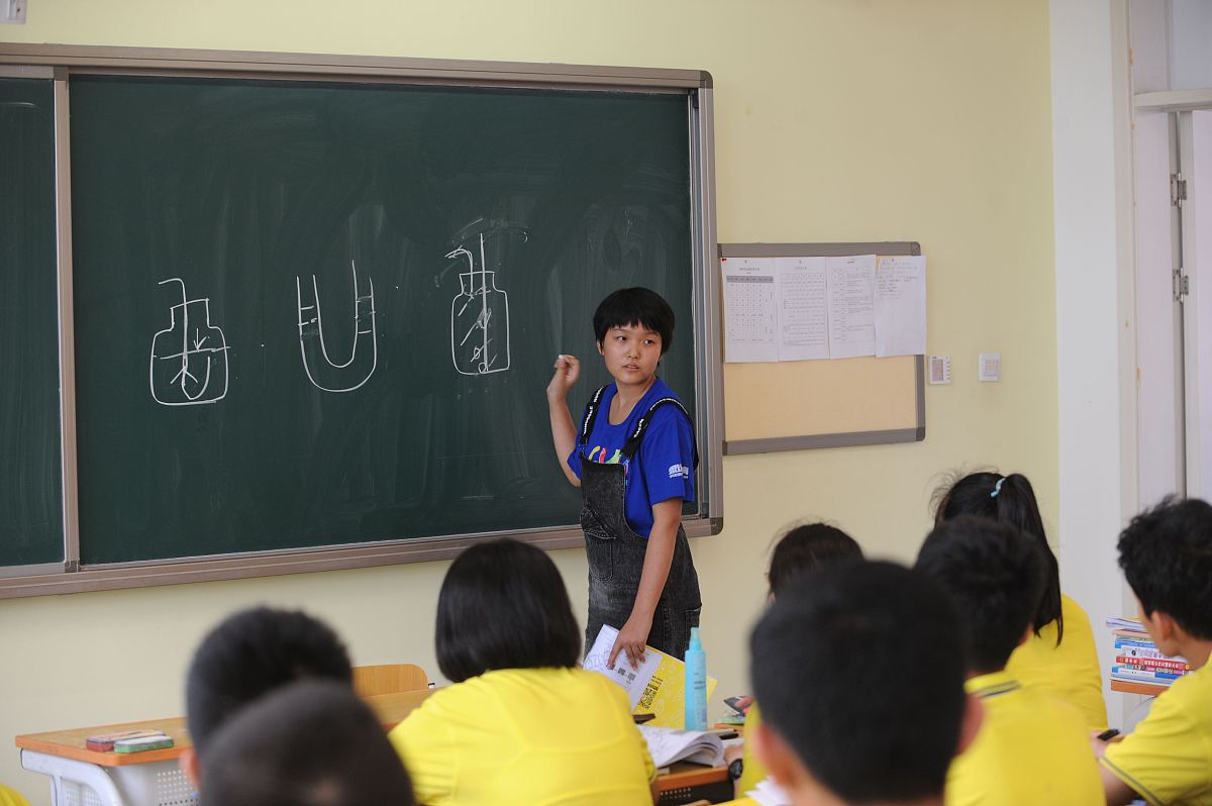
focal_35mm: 82
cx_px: 606
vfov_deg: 16.6
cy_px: 403
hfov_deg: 24.8
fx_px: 2758
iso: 640
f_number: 4
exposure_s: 1/125
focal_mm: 82
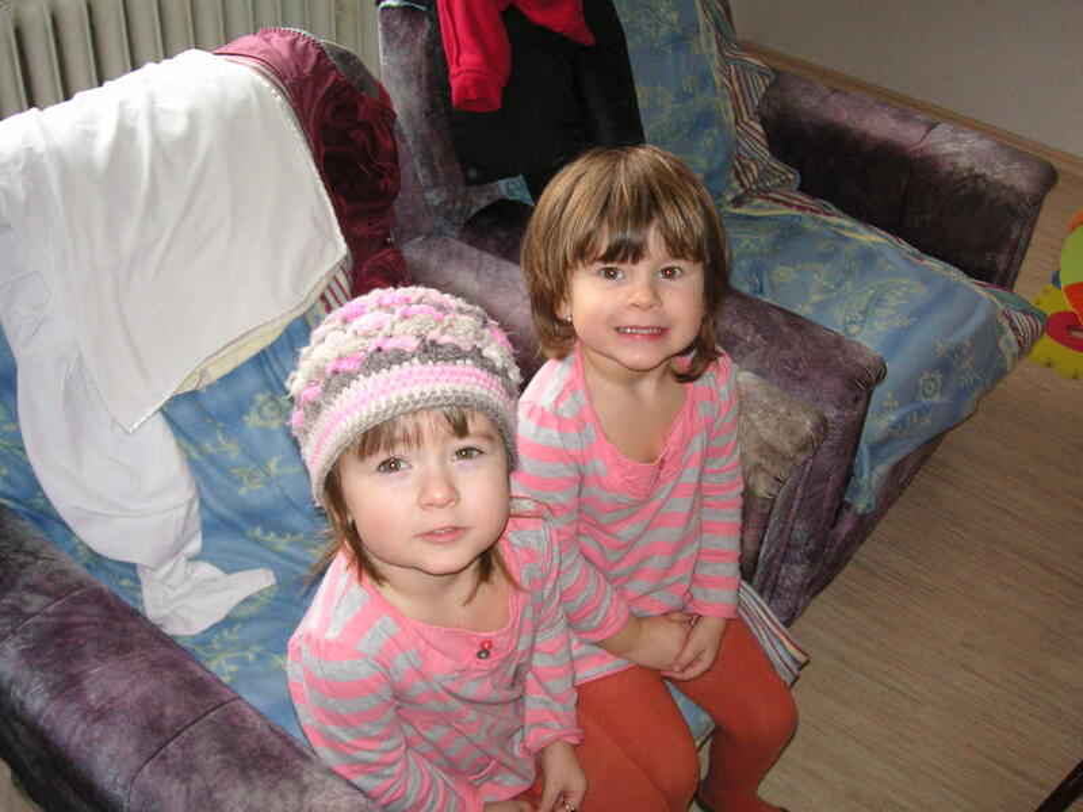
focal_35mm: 37
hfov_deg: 50.1
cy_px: 406
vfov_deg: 38.7
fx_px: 1158
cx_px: 542
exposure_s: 1/45
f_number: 2.8
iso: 160
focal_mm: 6.1
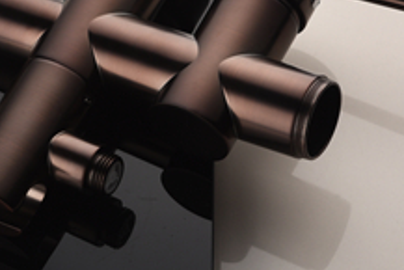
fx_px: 2324
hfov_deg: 9.8
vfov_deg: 6.6
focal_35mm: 207
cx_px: -86
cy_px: 24
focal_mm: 60
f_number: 10
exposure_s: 1/160
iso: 64
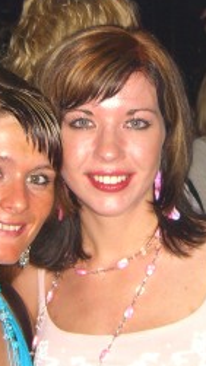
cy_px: 98
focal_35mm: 99
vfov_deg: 21.4
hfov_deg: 12.2
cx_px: 159
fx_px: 962
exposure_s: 1/60
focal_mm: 7.9
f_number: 2.8
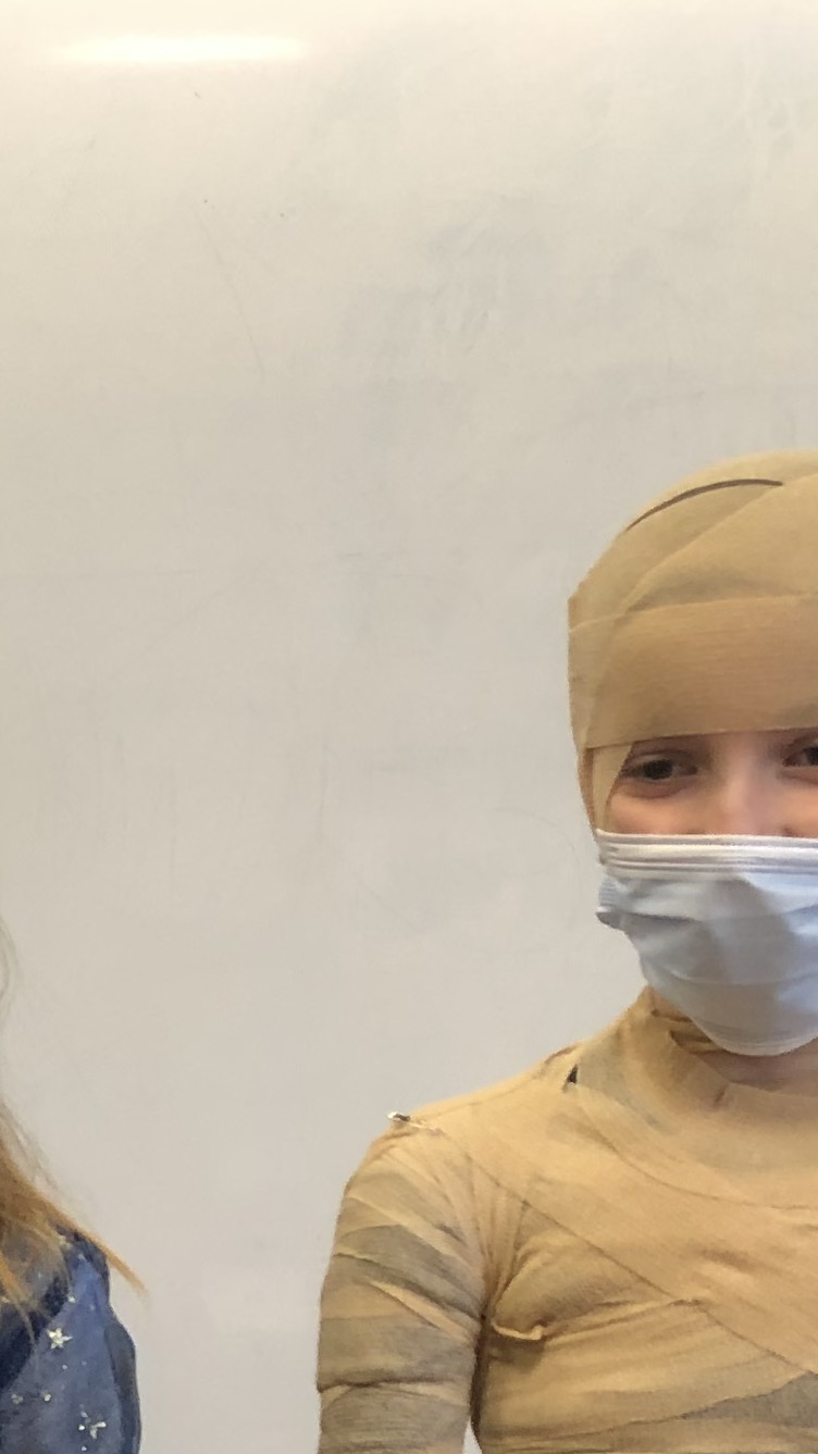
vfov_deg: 21.9
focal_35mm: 92
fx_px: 3548
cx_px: -792
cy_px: 1603
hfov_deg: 11.8
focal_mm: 3.99
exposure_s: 1/20
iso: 40
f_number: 1.8
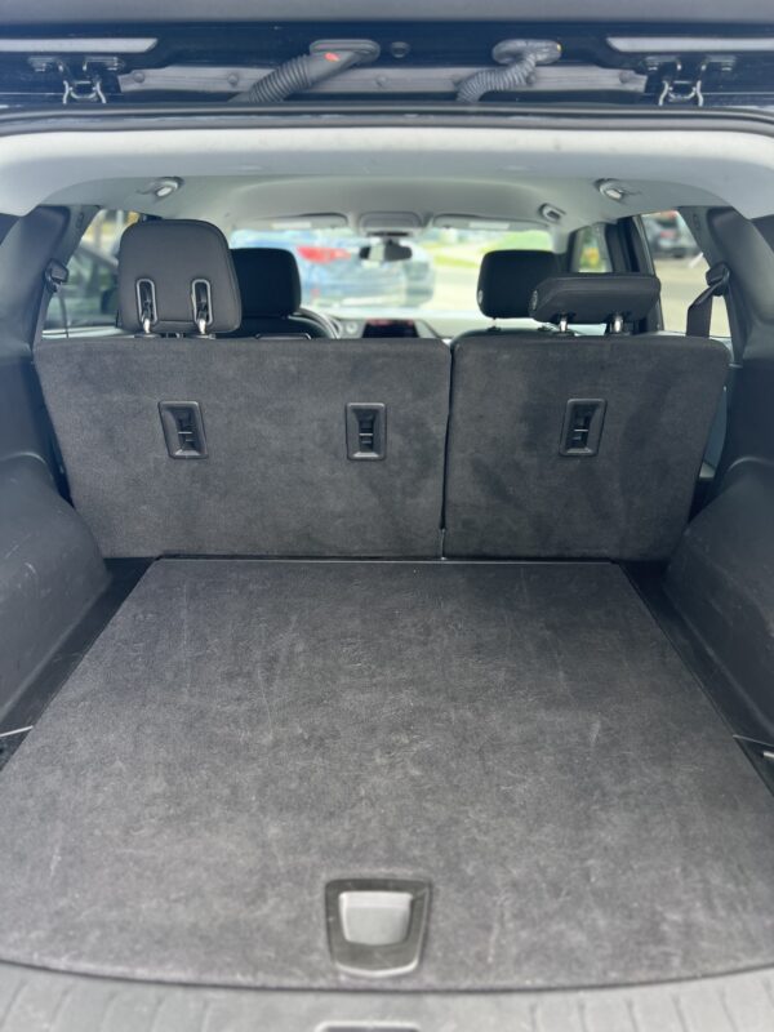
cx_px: 387
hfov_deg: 53.1
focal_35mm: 26
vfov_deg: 67.3
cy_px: 516
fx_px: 775
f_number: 1.5
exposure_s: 1/121
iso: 80
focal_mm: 5.7
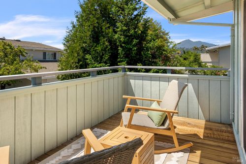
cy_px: 82
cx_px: 123
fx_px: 164
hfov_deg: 73.8
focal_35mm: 24
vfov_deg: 53.1
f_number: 7.1
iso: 160
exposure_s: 1/250
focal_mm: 24
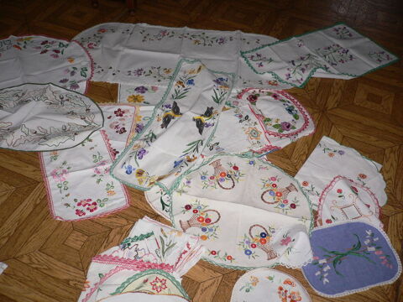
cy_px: 151
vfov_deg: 40.7
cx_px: 202
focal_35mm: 35
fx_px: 407
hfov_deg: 52.6
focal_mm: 5.8
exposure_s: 1/60
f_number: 2.8
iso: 100
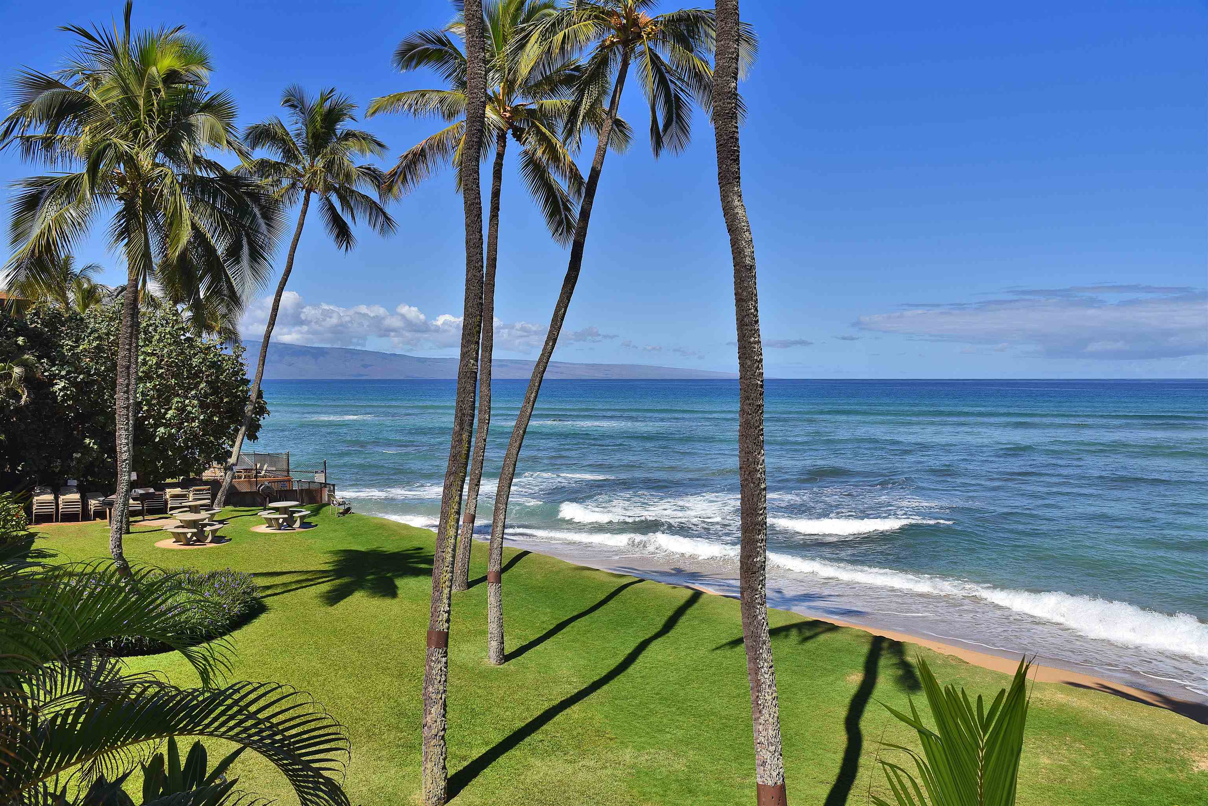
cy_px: 403
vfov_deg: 48.0
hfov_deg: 67.4
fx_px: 906
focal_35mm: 27
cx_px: 604
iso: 100
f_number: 13
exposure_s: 1/200
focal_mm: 27
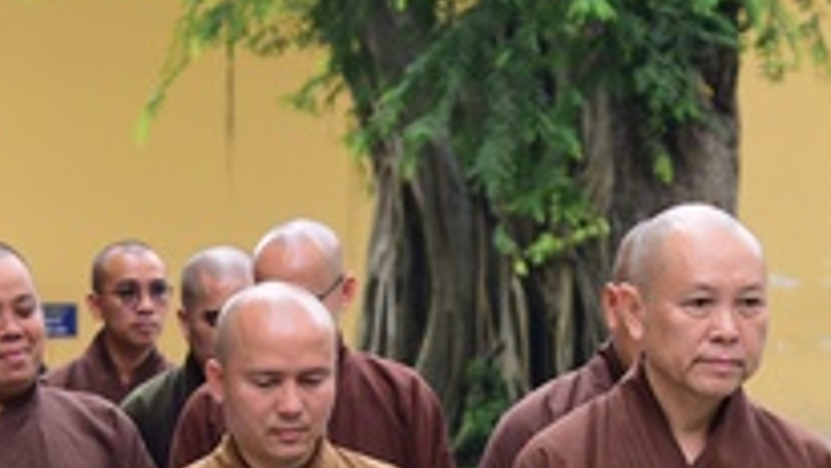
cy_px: 565
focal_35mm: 248
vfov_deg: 4.9
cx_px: 290
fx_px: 5466
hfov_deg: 8.7
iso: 200
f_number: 5.6
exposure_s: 1/160
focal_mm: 75
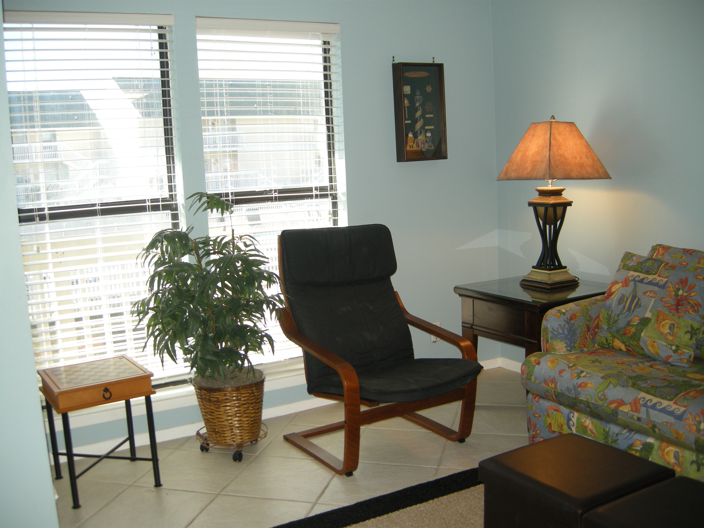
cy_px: 264
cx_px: 352
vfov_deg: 40.7
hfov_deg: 52.6
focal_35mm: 35
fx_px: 712
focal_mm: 7.5
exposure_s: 1/75.1
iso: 88
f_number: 2.7
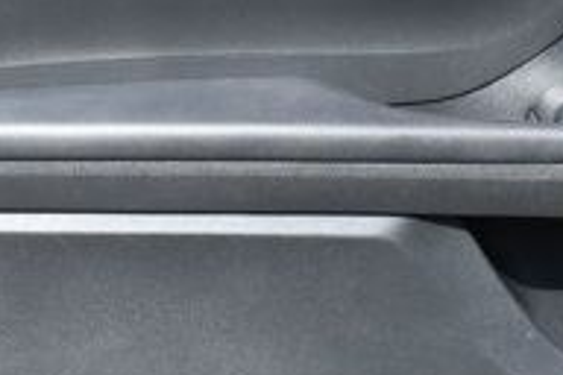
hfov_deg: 18.4
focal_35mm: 110
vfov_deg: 12.4
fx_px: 1720
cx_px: 460
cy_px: 104
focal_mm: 22
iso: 320
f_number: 5.6
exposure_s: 1/250
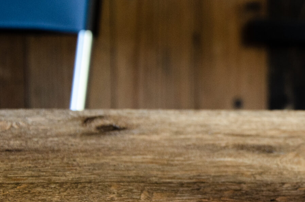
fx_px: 1809
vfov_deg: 6.4
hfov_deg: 9.4
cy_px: 13
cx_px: 416
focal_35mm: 214
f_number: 5
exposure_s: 1/30
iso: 800
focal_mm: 50
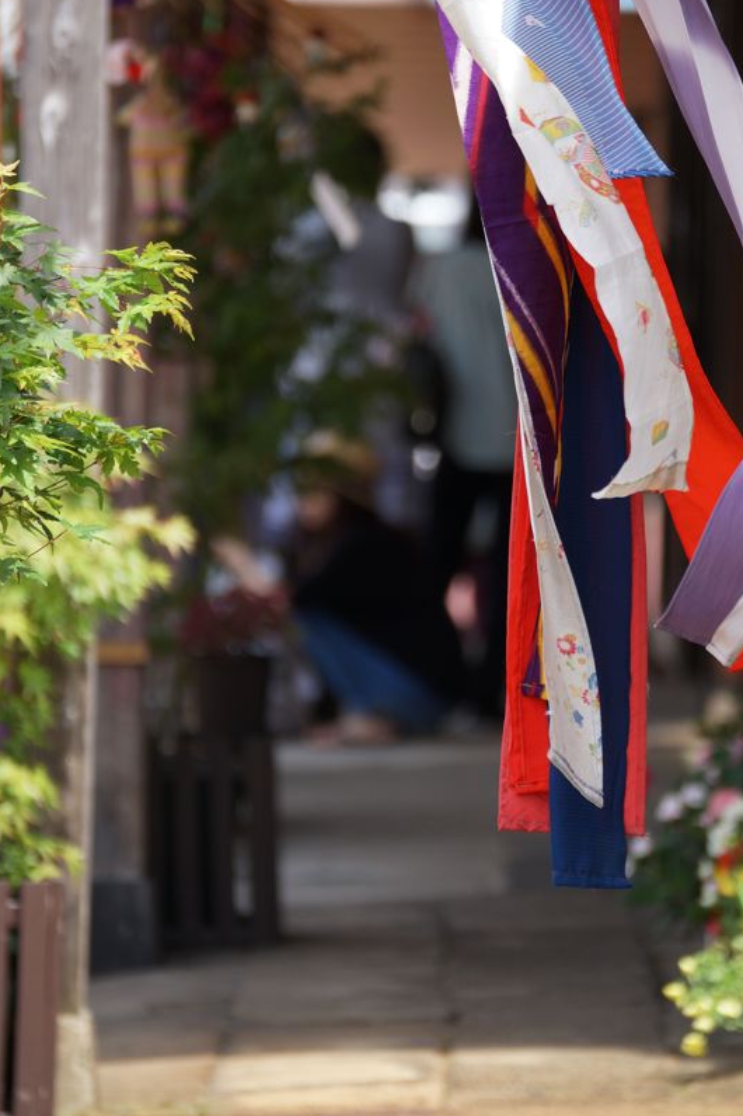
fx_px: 11959
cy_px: 541
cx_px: 440
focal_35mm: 386
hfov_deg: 3.6
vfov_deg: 5.3
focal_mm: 300
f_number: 5.6
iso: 250
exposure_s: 1/320
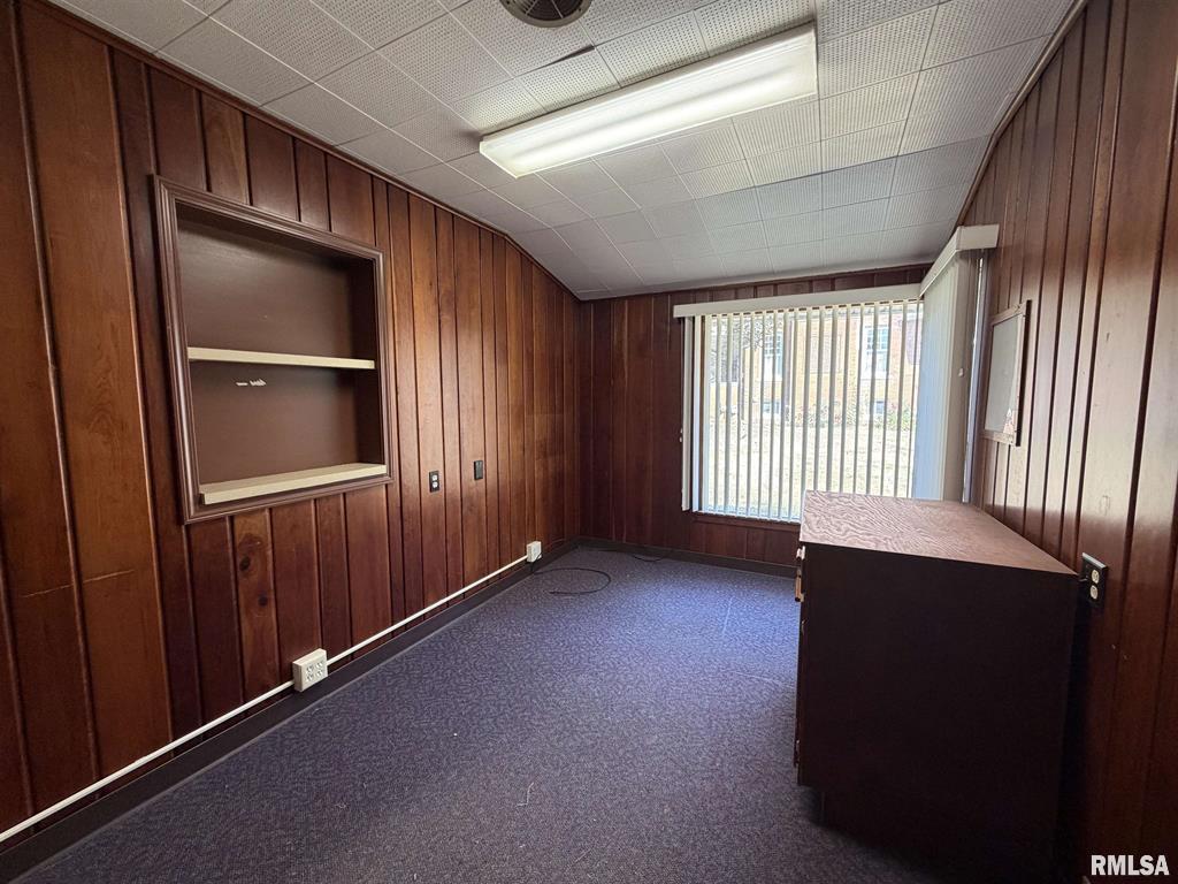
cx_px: 589
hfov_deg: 102.1
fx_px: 476
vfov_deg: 85.7
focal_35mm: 14
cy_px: 442
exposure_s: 1/60
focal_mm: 2.22
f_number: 2.2
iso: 200
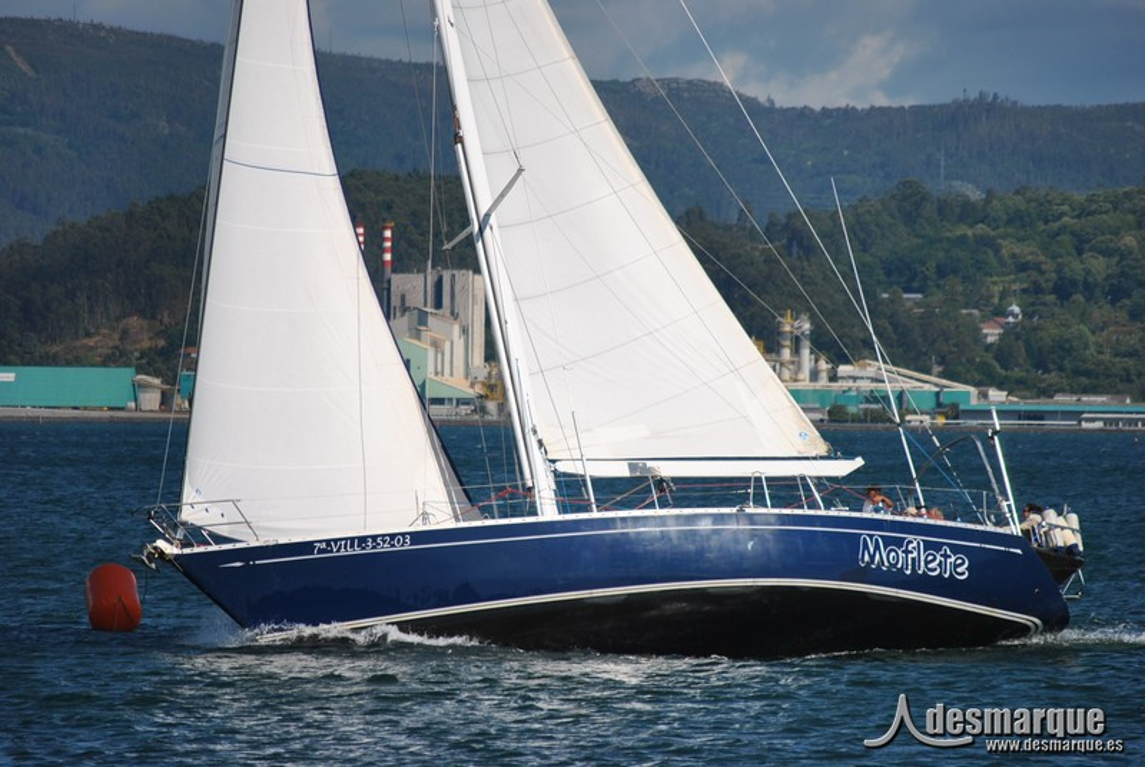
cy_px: 384
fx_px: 8361
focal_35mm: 262
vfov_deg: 5.3
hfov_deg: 7.8
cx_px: 572
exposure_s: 1/1000
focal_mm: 175
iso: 100
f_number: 5.3
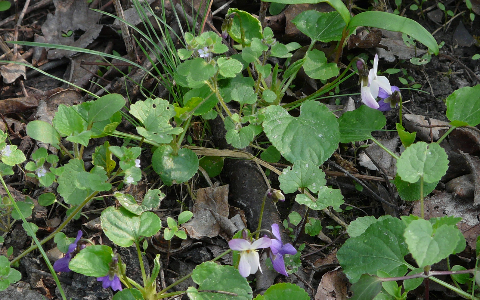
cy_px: 176
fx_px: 5037
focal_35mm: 385
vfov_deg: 3.4
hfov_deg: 5.5
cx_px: 240
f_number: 3.6
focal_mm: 37.2
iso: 100
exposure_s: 1/100
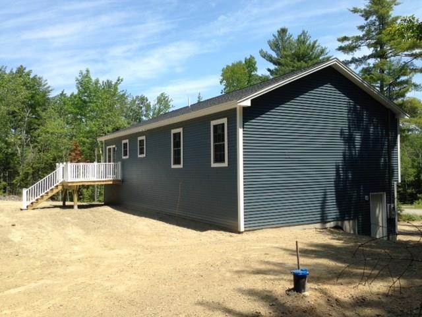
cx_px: 211
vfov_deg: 42.9
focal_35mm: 33
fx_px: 402
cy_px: 158
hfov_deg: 55.4
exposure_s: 1/951
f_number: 2.4
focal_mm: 4.12
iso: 50
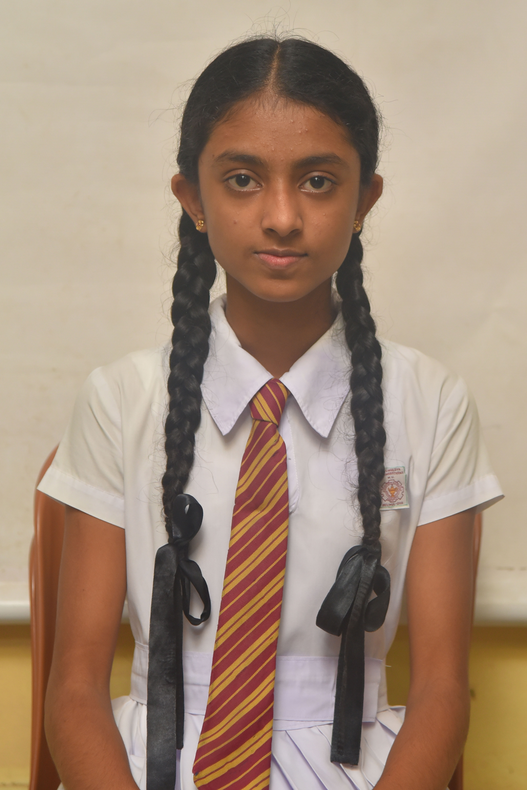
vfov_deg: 24.8
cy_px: 395
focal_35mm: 82
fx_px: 1799
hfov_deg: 16.7
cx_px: 264
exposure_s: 1/125
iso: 800
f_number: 4
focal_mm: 82
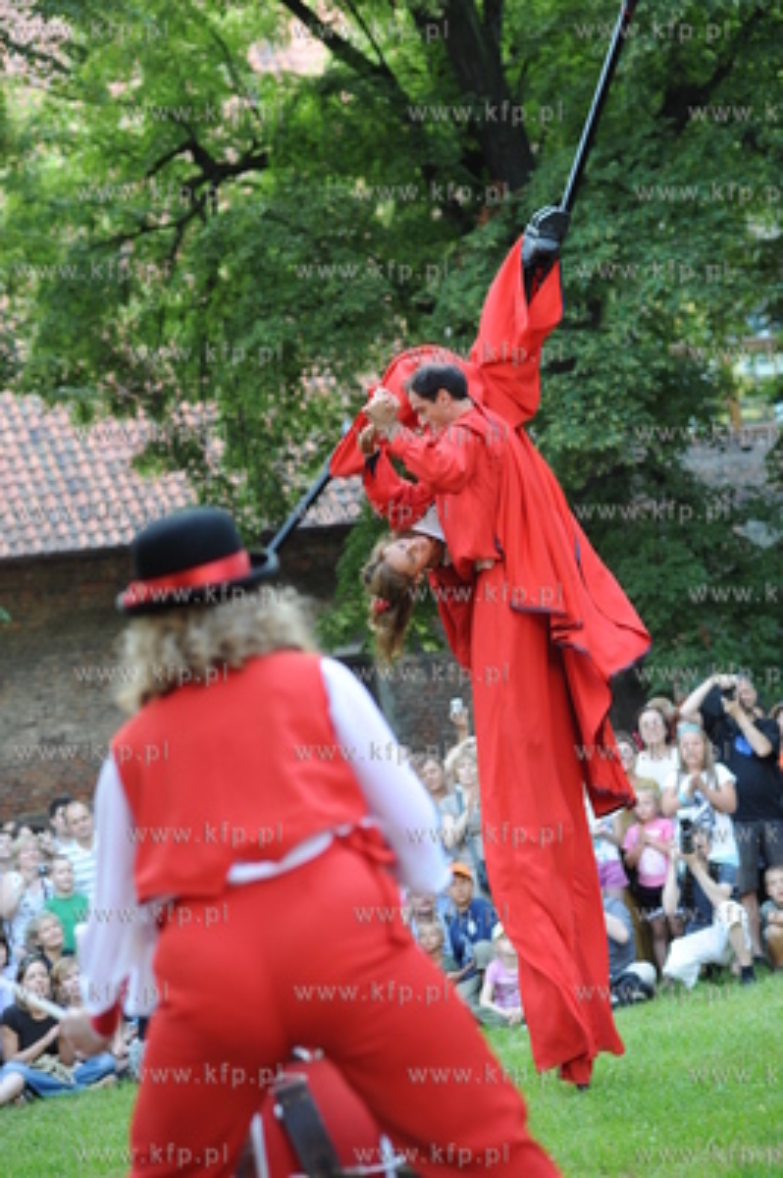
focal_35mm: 85
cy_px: 589
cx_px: 392
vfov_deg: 23.9
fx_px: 2778
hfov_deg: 16.0
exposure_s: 1/125
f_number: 4
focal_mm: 85
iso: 500
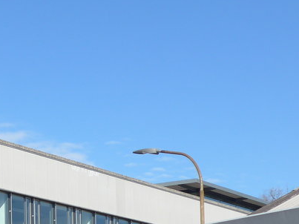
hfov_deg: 14.1
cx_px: -27
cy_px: 314
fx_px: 1183
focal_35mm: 137
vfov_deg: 10.5
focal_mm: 9.5
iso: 80
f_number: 3
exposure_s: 1/2000
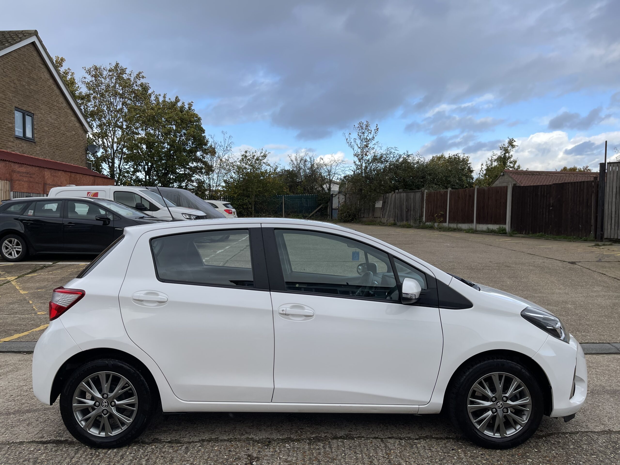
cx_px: 310
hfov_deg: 67.3
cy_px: 232
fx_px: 466
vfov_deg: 53.1
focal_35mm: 26
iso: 32
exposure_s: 1/923
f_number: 1.6
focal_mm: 5.1
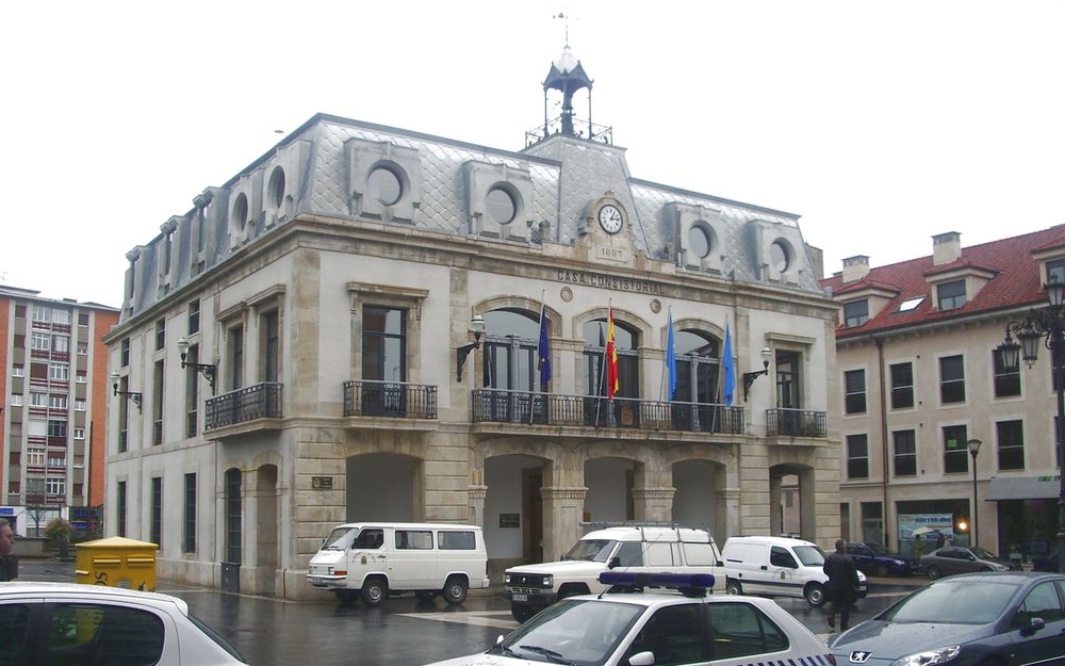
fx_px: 1103
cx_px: 535
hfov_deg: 51.5
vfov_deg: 33.5
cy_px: 395
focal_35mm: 38
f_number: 4.3
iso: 50
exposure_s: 1/100
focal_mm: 5.8
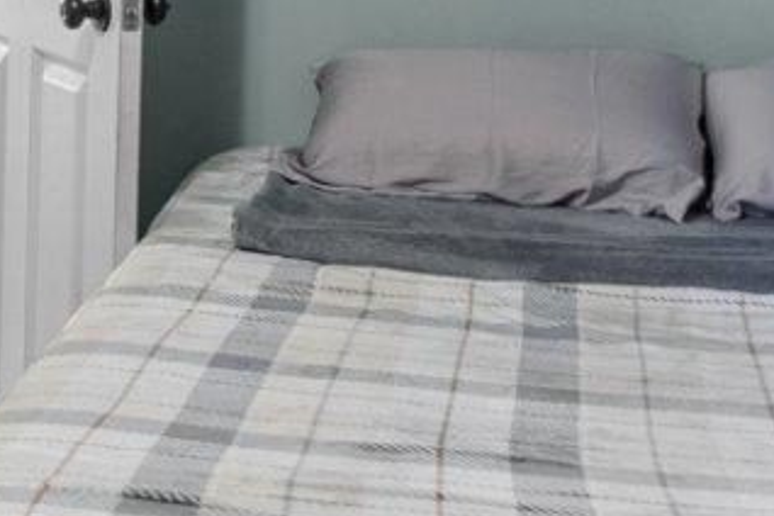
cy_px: -267
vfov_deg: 12.6
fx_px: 2214
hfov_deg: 19.2
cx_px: -34
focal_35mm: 103
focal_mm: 16
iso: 800
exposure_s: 1/5
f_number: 8
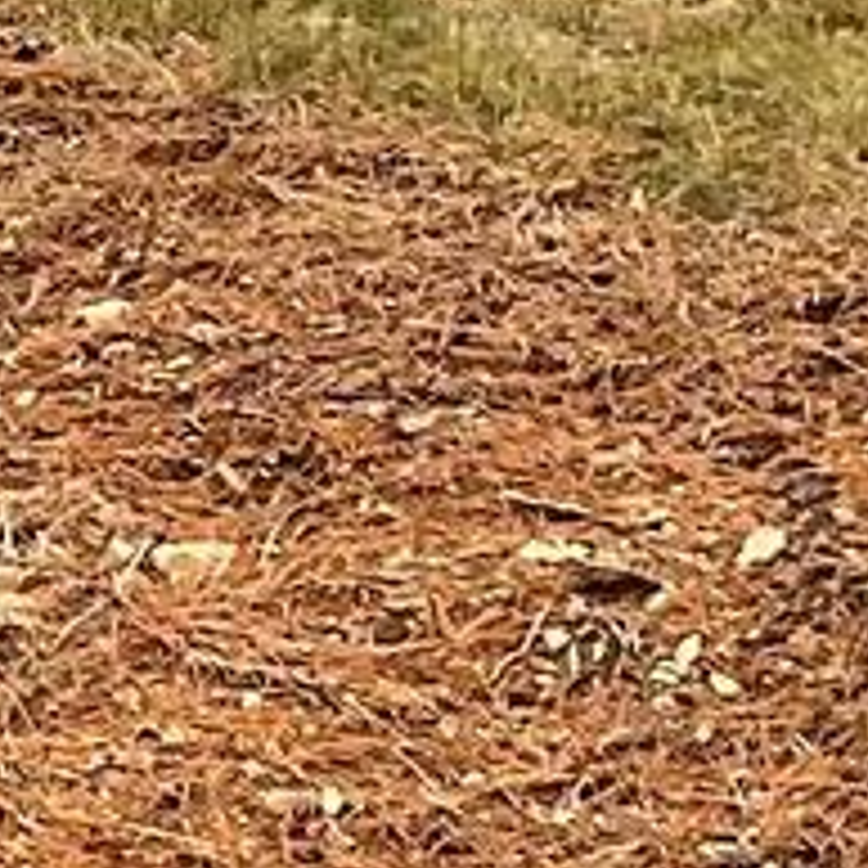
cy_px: -567
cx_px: -1709
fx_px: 7716
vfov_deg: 6.3
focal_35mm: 272
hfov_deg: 6.0
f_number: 1.8
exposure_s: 1/394
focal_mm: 3
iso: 16
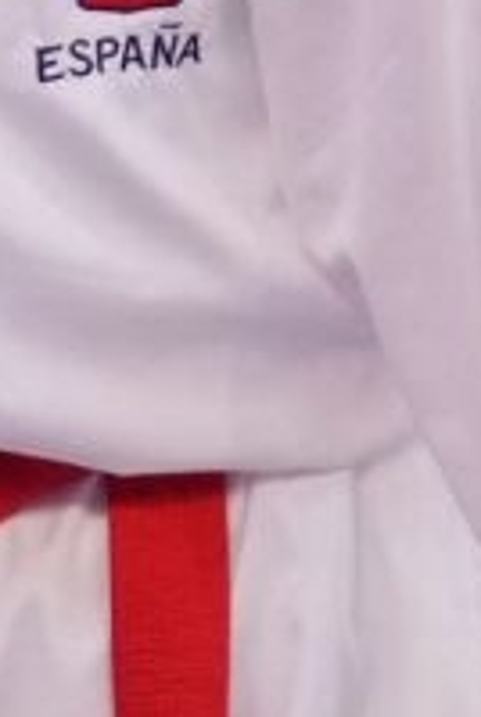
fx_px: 50227
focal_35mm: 2515
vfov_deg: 0.8
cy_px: -79
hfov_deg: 0.5
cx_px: 571
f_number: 2.8
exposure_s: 1/1000
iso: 2000
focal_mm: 187
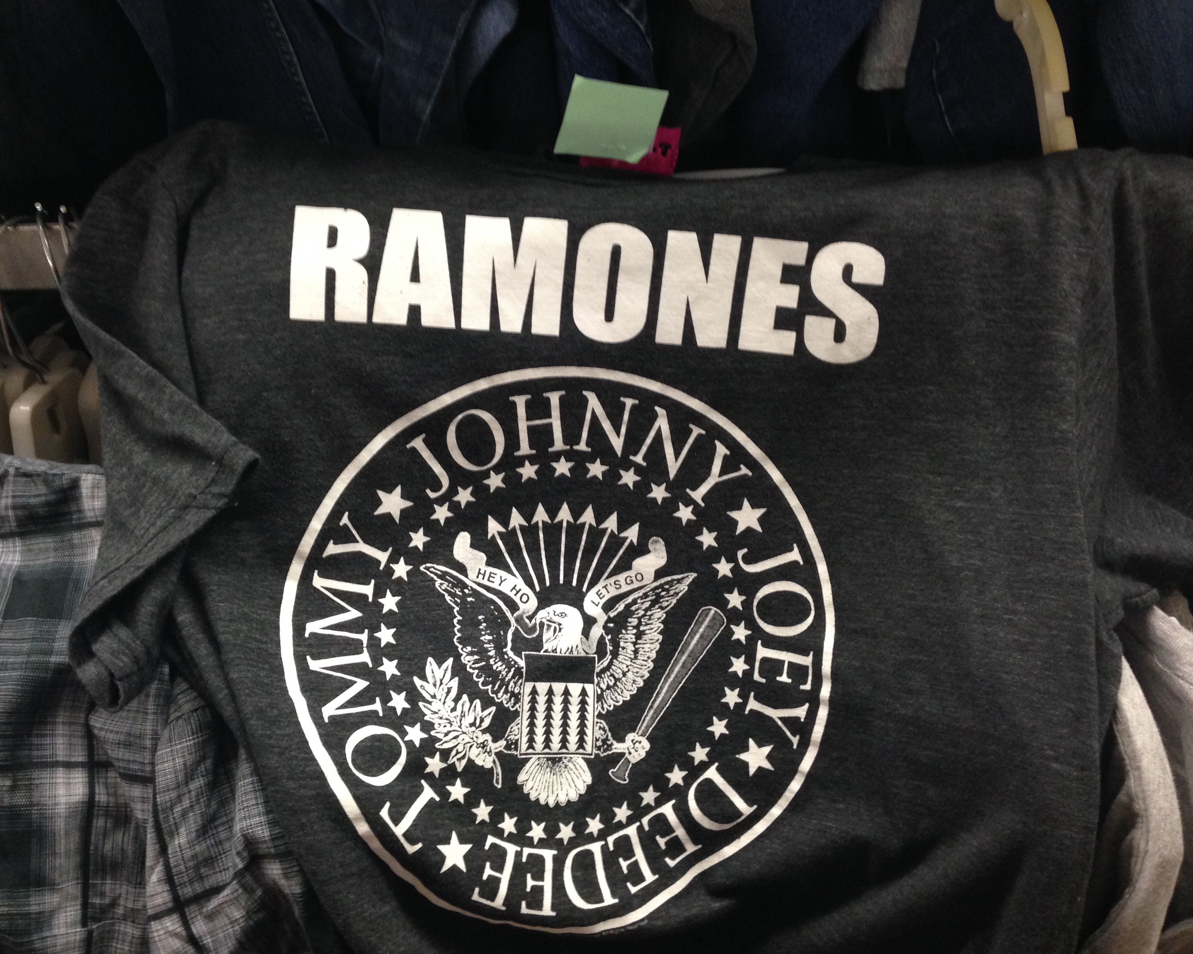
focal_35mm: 36
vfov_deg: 41.2
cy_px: 478
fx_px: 1271
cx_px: 557
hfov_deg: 50.2
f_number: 2.4
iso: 200
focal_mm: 4.12
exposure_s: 1/20
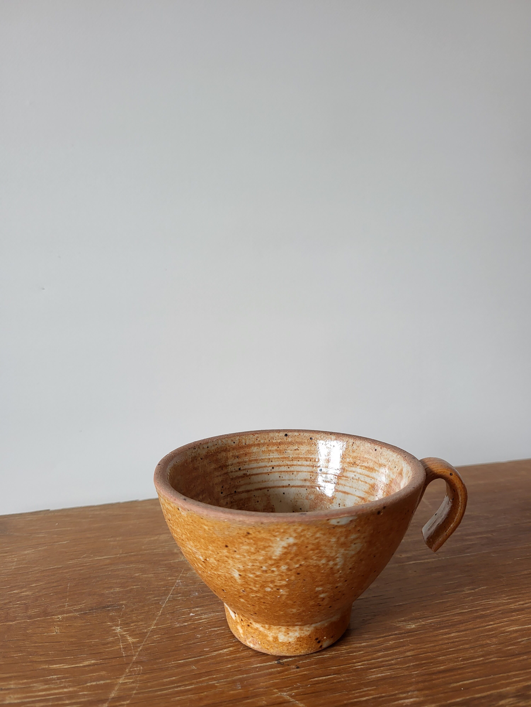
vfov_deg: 67.3
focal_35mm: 26
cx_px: 266
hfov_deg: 53.1
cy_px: 354
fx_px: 532
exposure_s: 1/100
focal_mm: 5.4
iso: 80
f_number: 1.8
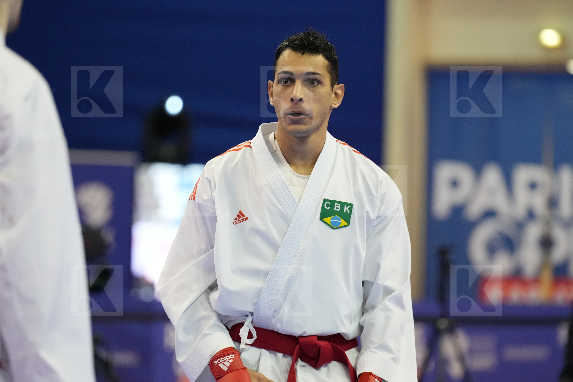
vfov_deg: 5.9
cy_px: 191
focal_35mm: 234
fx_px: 3724
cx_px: 286
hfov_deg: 8.8
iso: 4000
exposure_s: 1/1000
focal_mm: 156
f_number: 2.8
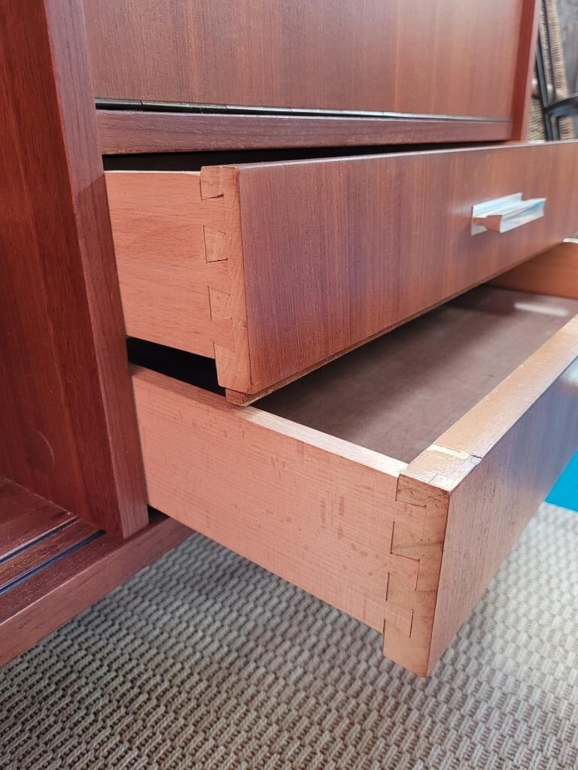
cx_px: 289
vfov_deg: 67.3
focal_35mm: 26
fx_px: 579
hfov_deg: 53.1
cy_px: 385
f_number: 1.8
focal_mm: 5.4
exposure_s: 1/50
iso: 320
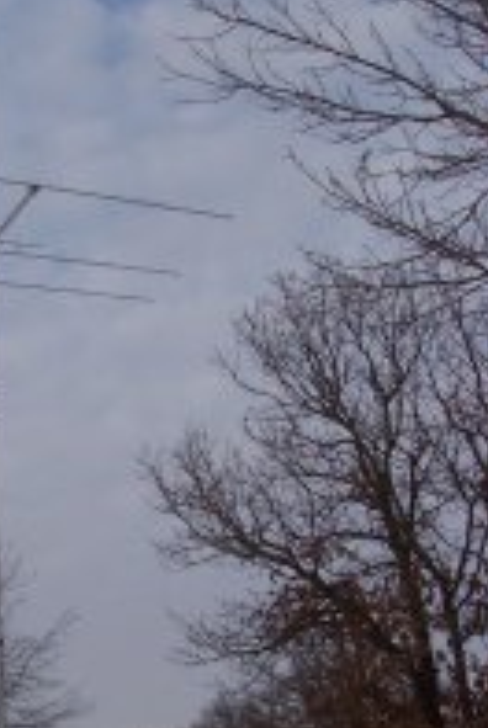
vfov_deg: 26.0
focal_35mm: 77
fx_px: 1560
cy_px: 547
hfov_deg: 17.5
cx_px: 28
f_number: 4.8
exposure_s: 1/700
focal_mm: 8
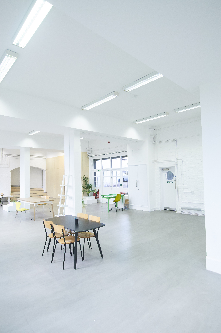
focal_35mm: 21
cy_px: 166
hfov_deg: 59.4
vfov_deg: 81.3
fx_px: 194
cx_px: 110
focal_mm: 14
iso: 400
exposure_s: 1/60
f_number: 5.6
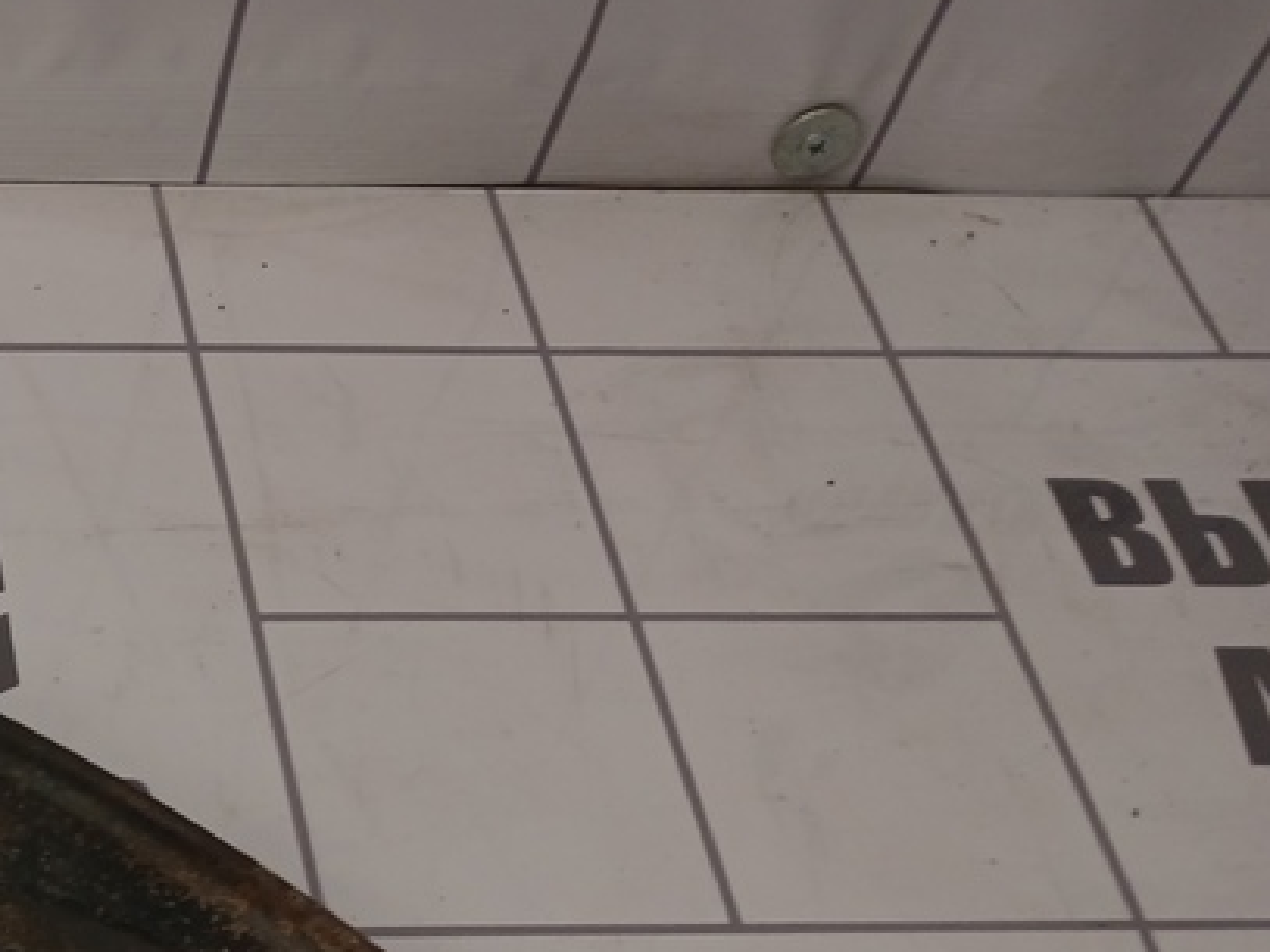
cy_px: 1183
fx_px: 2494
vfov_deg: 20.1
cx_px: -300
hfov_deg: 25.3
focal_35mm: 68
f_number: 1.8
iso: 64
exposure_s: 1/50
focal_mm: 4
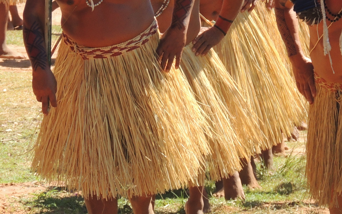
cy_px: 40
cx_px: 246
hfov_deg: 4.3
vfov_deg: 2.7
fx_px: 4521
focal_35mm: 485
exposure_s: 1/500
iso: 200
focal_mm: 35.6
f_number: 4.6
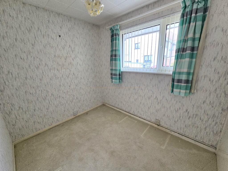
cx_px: 114
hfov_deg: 106.2
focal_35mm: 13
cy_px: 86
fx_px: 86
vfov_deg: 89.9
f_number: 2.2
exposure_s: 1/120
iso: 80
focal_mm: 2.2
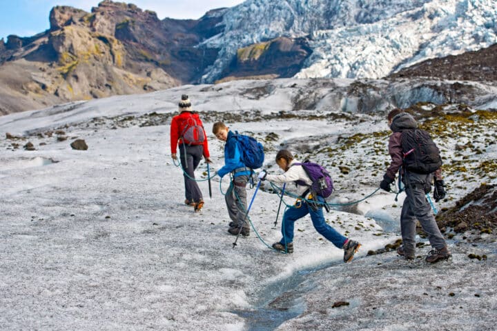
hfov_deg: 28.8
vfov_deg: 19.5
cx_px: 248
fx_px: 966
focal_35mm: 70
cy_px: 166
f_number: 5
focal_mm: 70
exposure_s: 1/1000
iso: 125
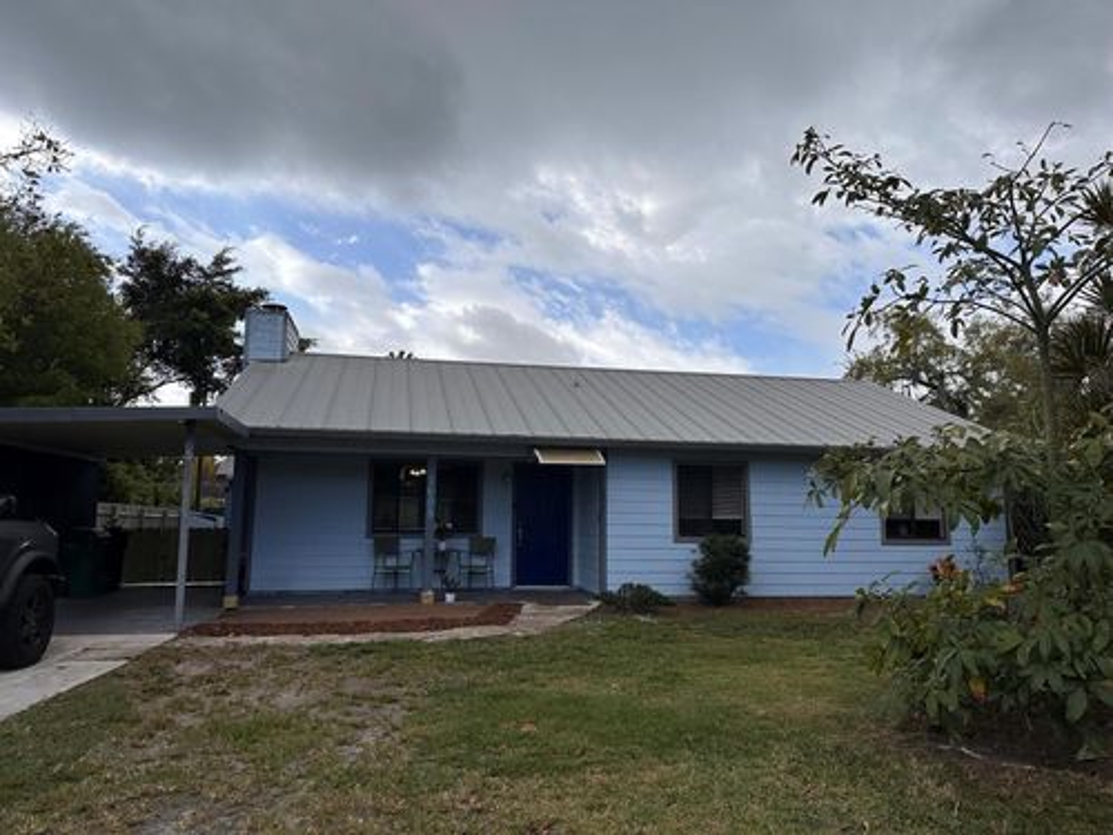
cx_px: 556
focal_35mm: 24
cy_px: 418
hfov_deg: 71.6
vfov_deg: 56.8
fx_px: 772
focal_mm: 6.86
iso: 80
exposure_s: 1/6211
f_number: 1.78
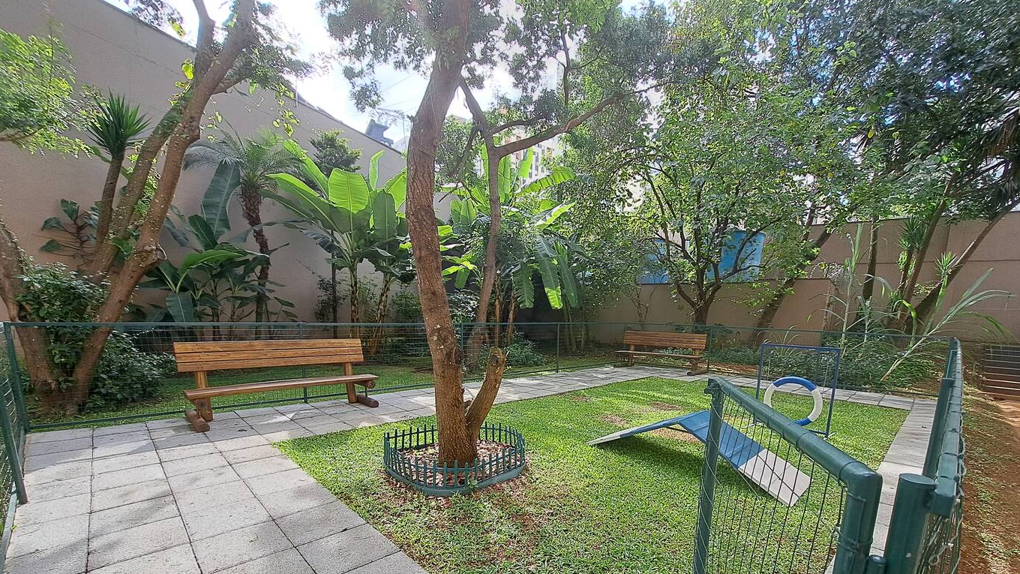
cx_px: 538
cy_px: 390
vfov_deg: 68.2
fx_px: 406
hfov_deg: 102.9
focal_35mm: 15
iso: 50
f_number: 2.2
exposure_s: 1/325
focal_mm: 1.74
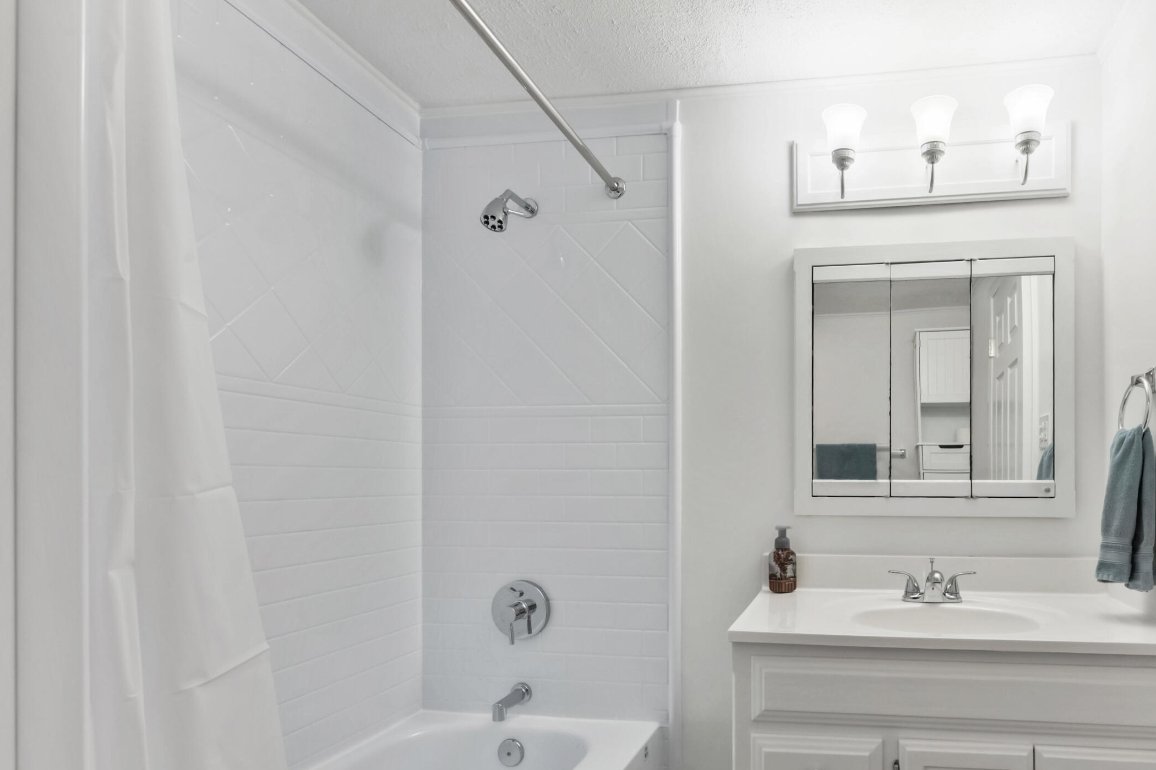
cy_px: 491
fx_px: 642
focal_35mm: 20
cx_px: 766
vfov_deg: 60.9
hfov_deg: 81.3
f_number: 11
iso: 320
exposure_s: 1/100
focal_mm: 14
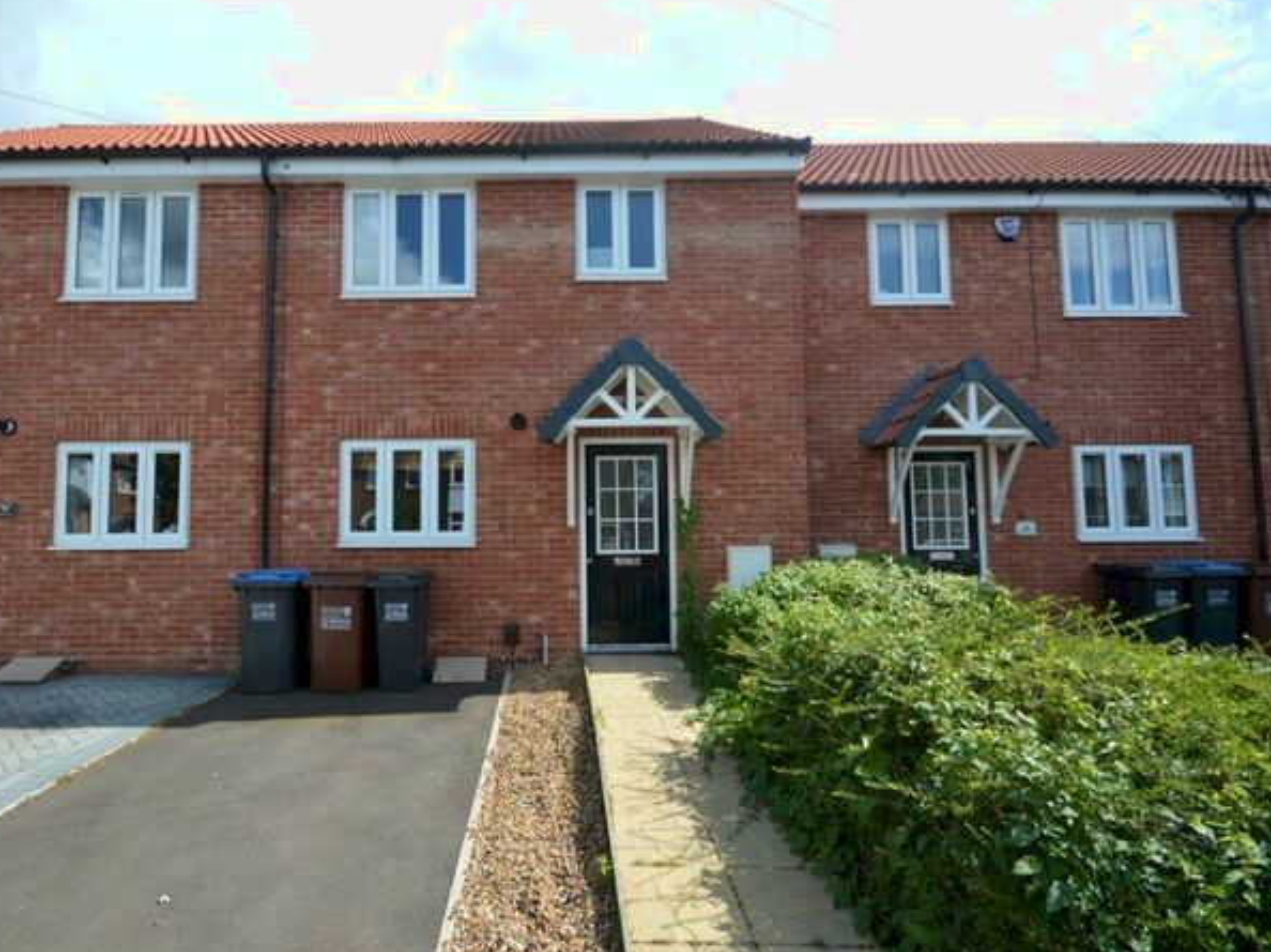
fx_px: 624
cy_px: 483
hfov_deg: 90.5
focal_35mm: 17
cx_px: 546
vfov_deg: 74.7
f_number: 7.1
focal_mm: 10
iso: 100
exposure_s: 1/200
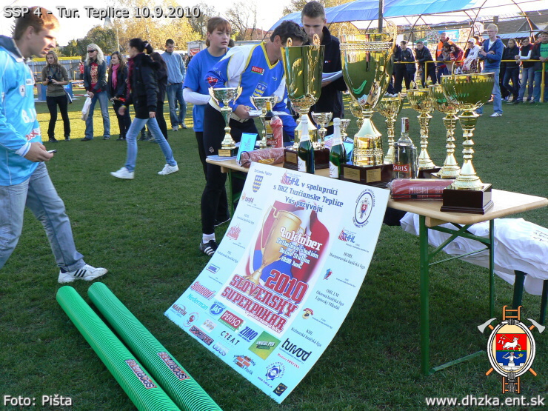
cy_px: 206
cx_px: 274
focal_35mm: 42
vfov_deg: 34.3
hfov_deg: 44.8
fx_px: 665
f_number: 4
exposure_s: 1/125
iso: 80
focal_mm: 7
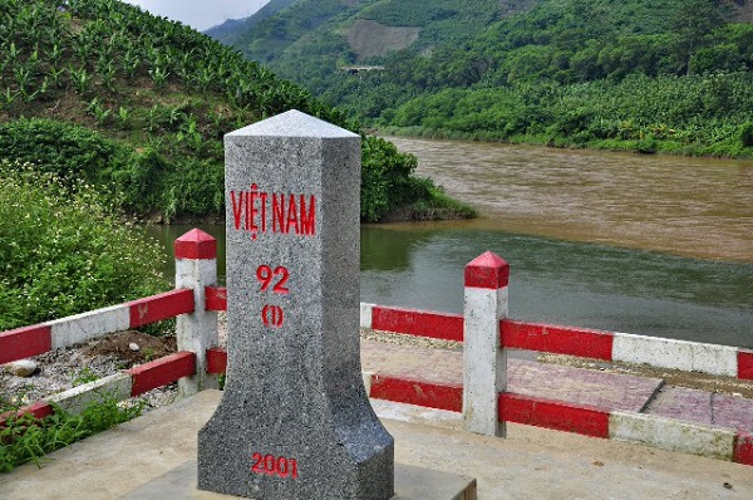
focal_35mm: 48
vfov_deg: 28.0
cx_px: 376
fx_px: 1002
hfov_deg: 41.2
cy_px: 250
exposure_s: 1/400
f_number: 7.1
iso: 200
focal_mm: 32
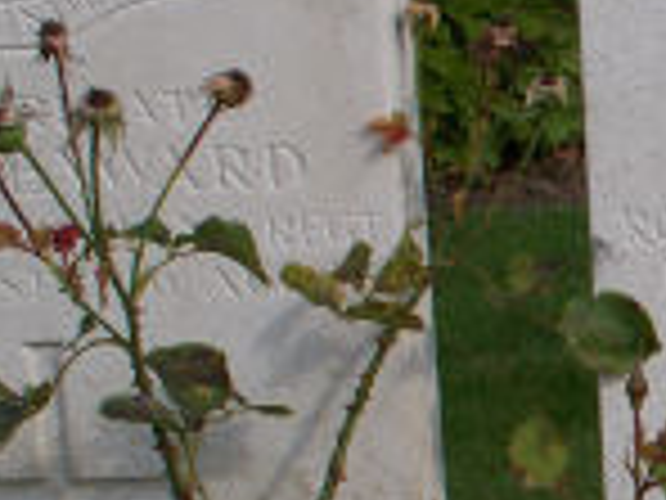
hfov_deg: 12.9
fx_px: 2809
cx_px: 940
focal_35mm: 146
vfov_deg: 10.2
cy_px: 342
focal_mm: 7.54
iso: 64
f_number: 5
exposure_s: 1/400
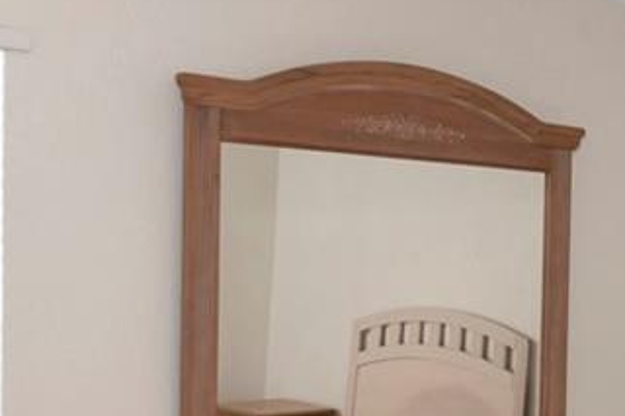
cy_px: 324
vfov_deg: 20.7
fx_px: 1128
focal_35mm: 65
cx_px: 889
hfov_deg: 25.1
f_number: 8
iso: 400
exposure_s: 1/60
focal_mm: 13
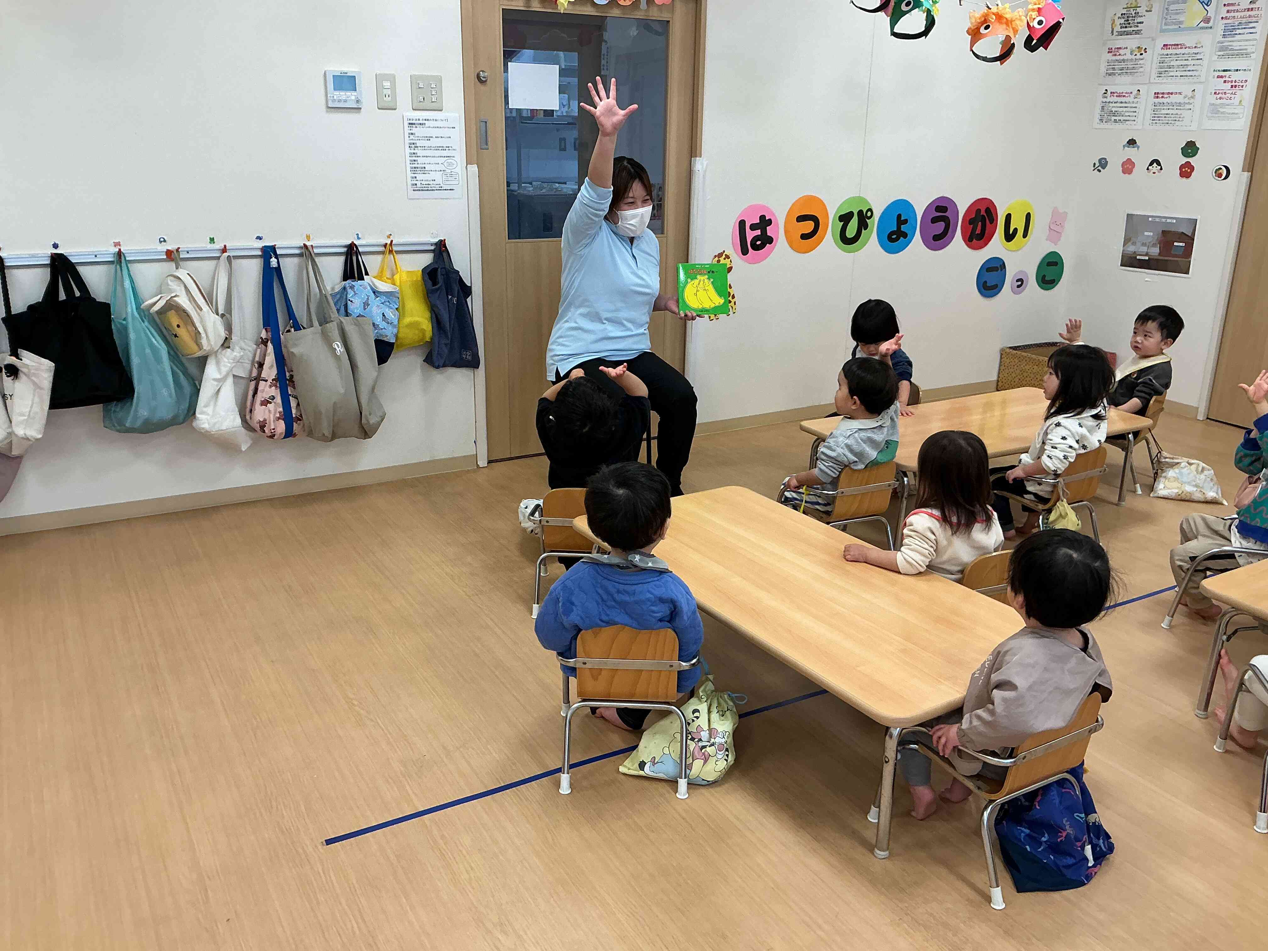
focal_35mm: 29
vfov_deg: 48.2
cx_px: 634
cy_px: 476
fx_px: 1062
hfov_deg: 61.7
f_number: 1.8
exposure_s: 1/120
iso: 40
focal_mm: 3
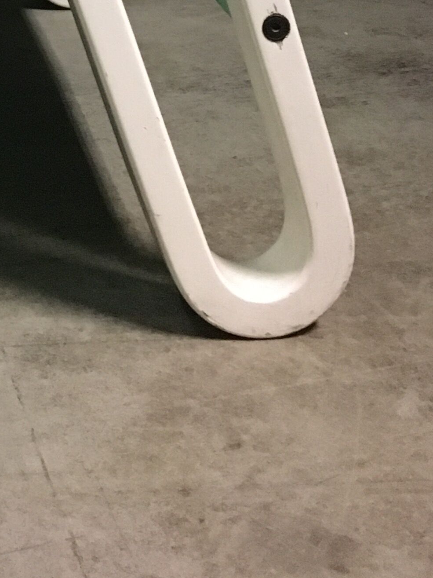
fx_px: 1485
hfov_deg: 15.4
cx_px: -197
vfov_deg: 19.1
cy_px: -304
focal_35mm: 89
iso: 250
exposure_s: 1/17
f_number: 2.2
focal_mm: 4.15
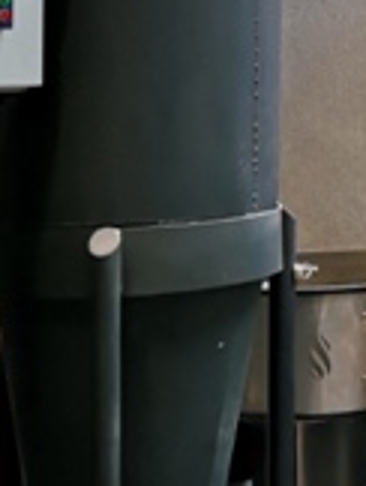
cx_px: 954
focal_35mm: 133
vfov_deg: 14.6
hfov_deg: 9.6
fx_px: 1870
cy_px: 12
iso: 80
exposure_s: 1/100
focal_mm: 3.95
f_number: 1.8
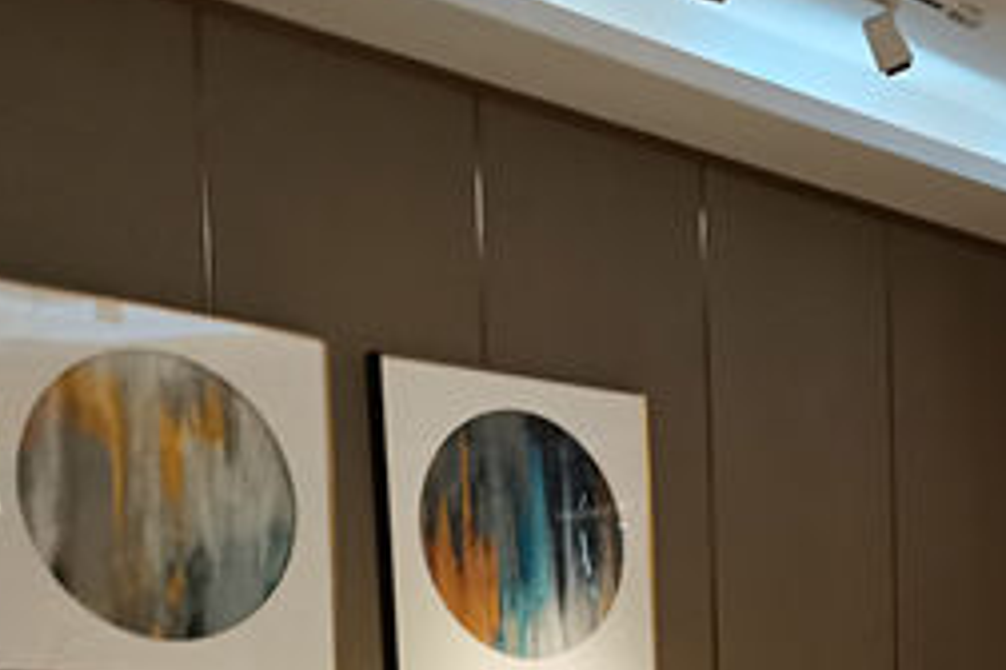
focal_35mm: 86
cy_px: 977
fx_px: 2403
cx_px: 1533
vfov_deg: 14.9
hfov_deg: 20.2
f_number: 1.8
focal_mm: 5.58
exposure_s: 1/50
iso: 200
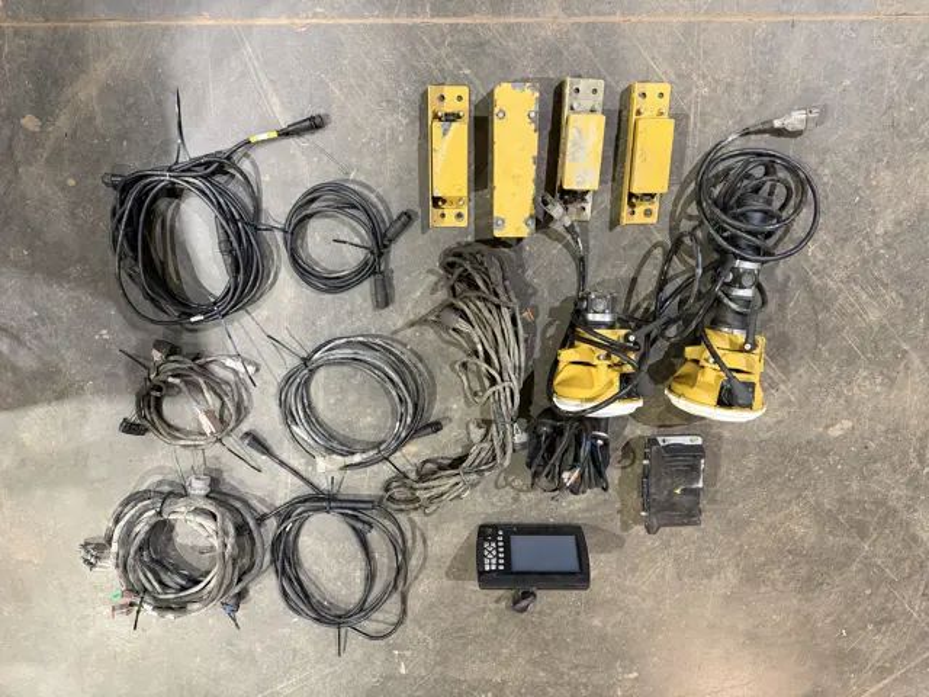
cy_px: 348
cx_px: 464
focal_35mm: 24
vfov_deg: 56.8
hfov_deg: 71.6
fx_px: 644
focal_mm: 6.76
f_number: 1.78
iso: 400
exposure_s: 1/50
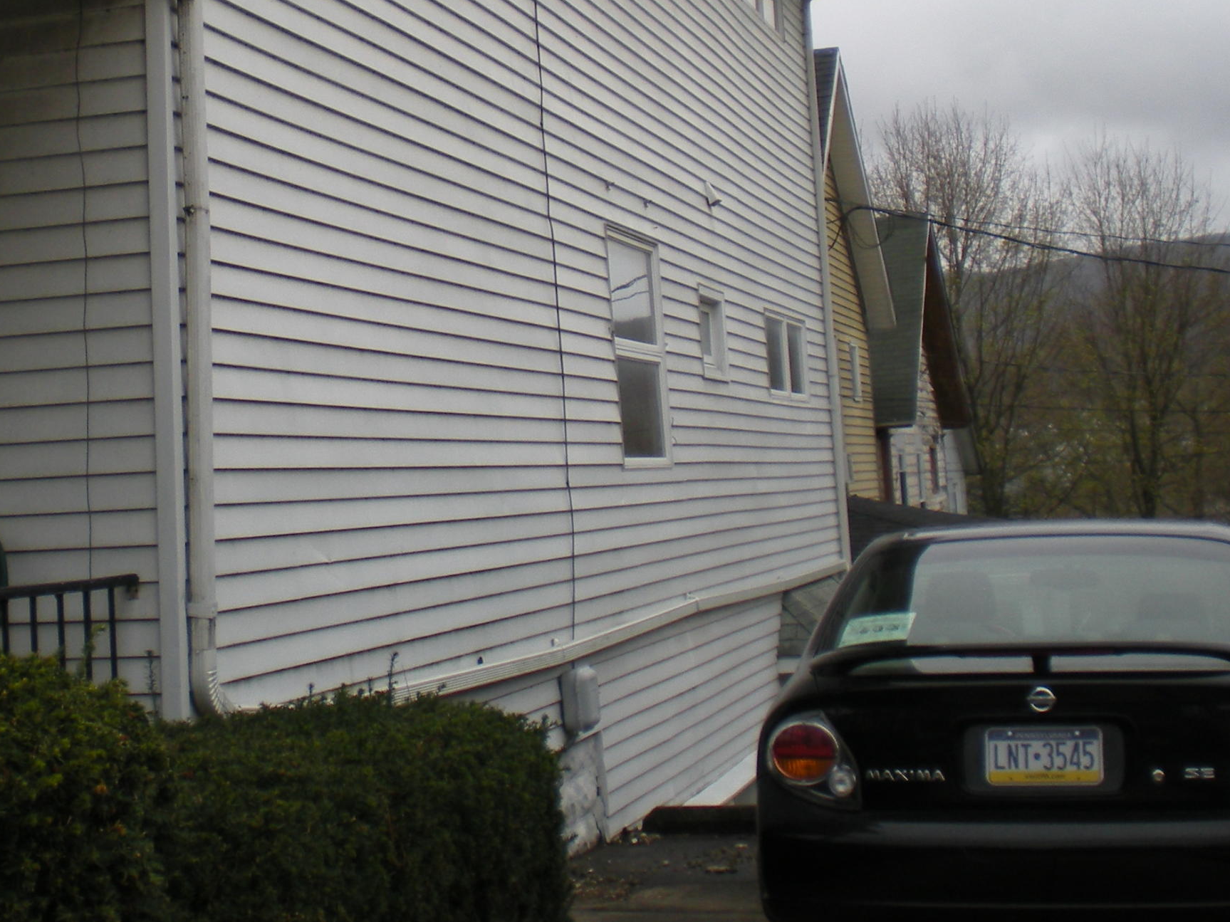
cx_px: 411
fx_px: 2345
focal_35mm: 66
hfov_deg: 29.2
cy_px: 138
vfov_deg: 21.9
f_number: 3.1
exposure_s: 1/233
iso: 64
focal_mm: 6.3
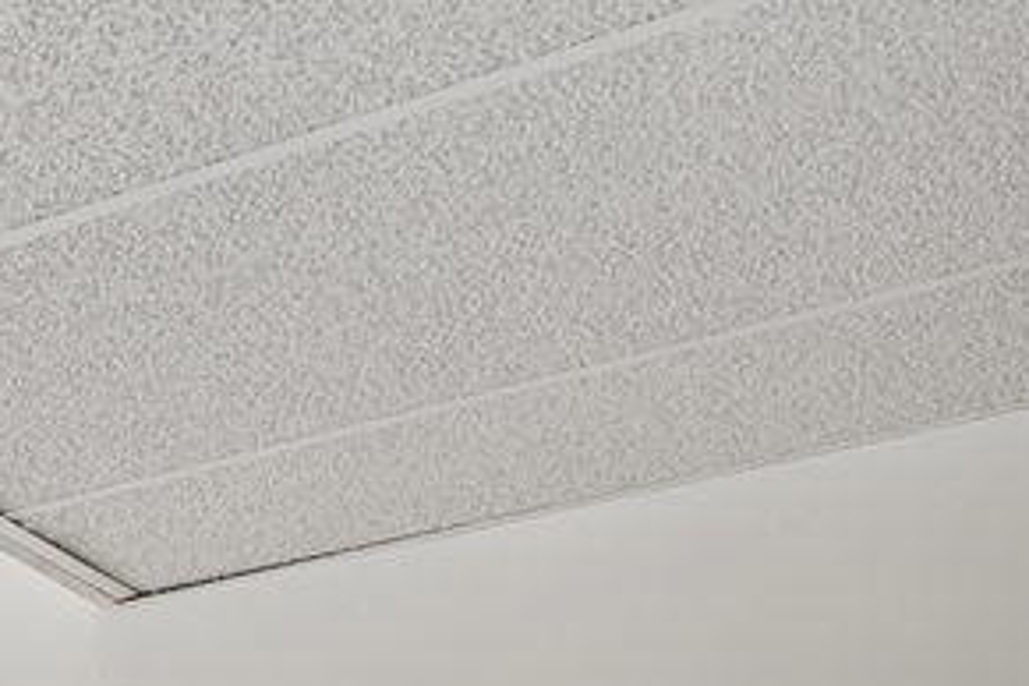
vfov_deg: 12.3
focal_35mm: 92
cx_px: -1549
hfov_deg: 13.9
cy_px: 1570
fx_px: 2623
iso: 200
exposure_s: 1.3
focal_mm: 16.5
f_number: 4
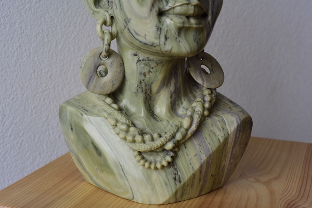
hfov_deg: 39.6
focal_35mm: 50
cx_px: 156
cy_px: 104
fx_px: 433
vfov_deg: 27.0
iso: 1800
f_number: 8
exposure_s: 1/50
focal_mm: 50
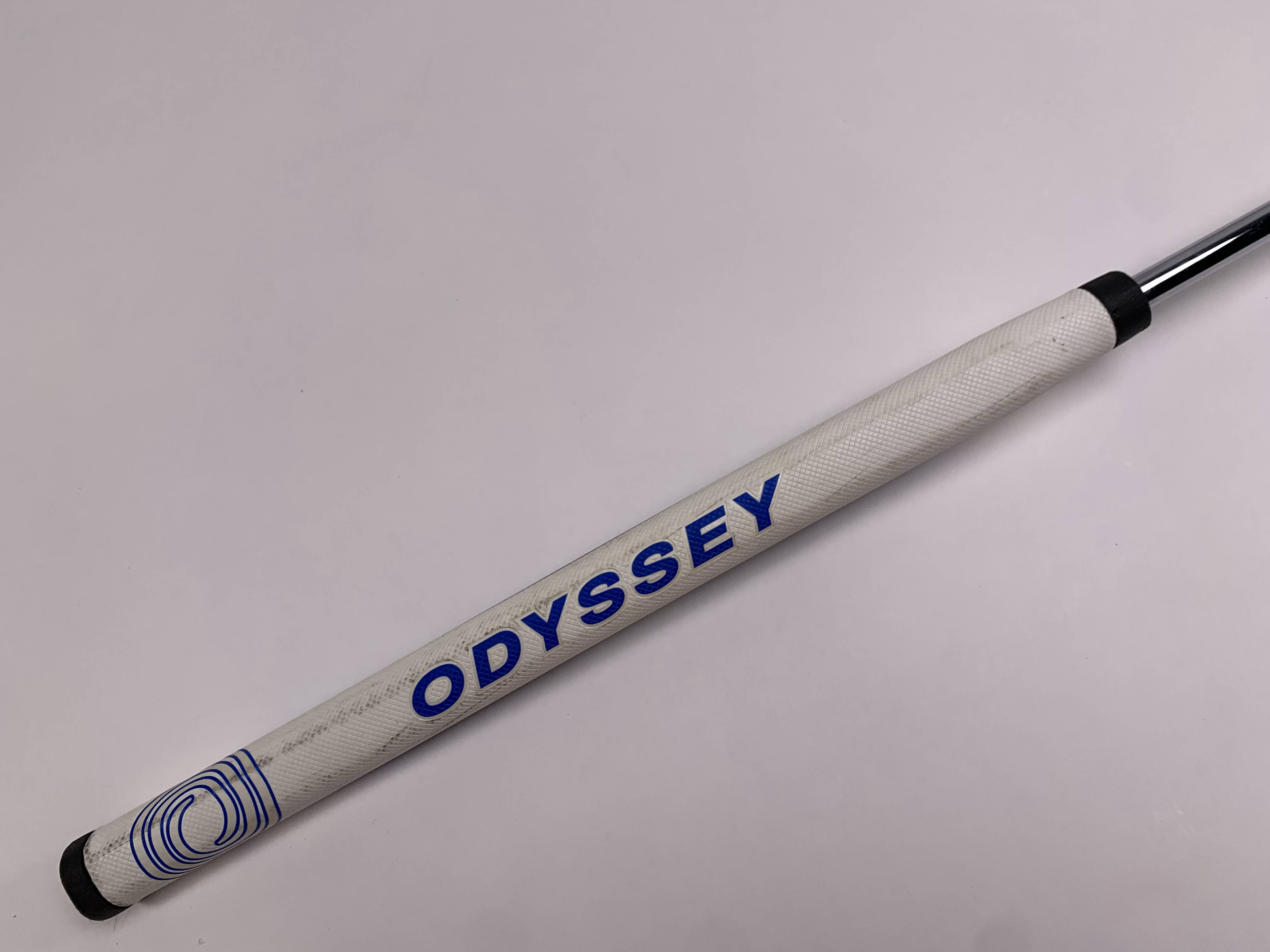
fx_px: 954
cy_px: 476
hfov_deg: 67.3
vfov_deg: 53.1
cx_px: 635
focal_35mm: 26
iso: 25
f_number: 1.8
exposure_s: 1/428
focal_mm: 4.25
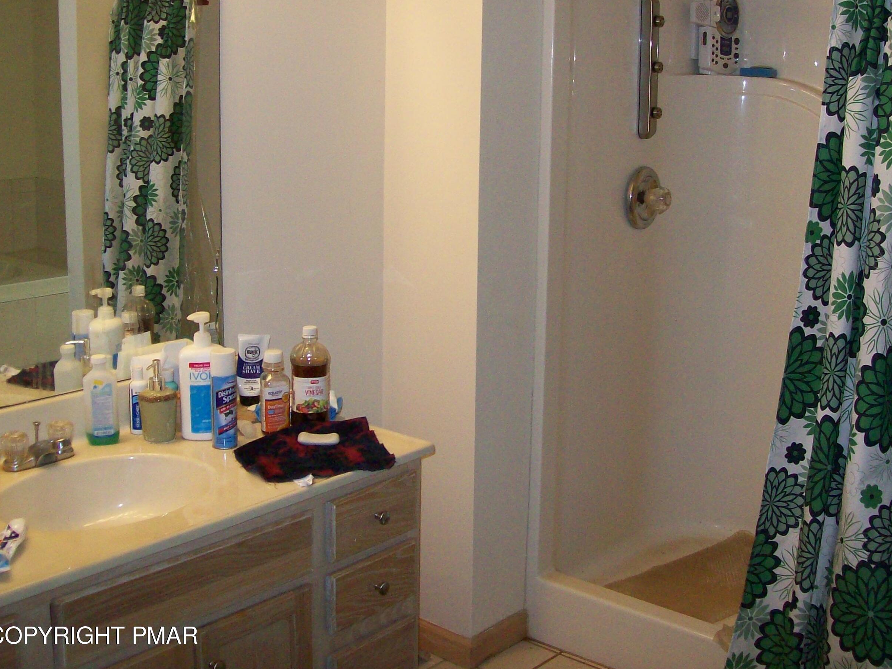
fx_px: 1160
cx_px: 467
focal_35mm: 45
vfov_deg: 32.1
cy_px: 256
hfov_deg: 42.1
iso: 200
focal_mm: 6
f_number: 2.7
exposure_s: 1/64
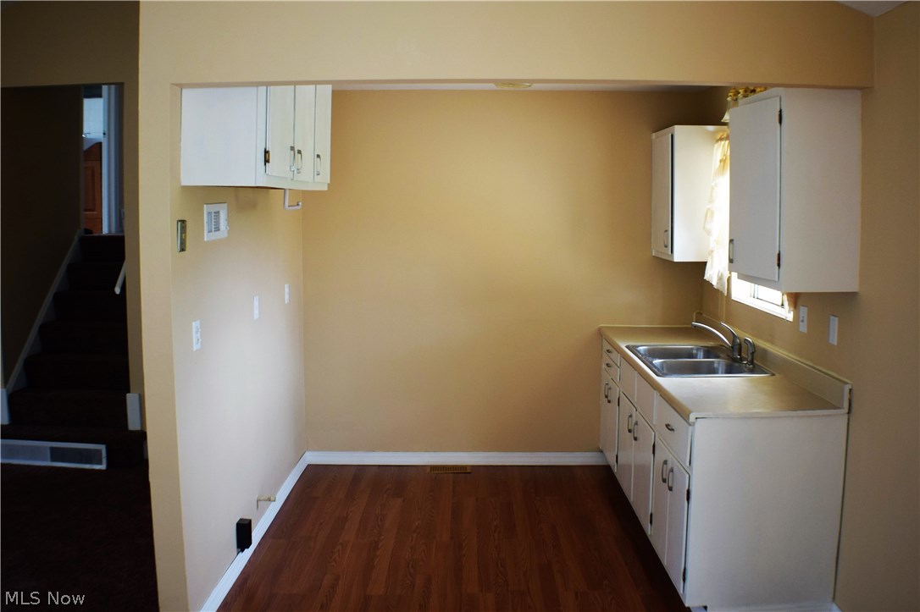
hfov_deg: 55.1
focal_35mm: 34
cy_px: 306
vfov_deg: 38.3
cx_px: 460
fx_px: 881
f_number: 4.5
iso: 400
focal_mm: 23
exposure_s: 1/80
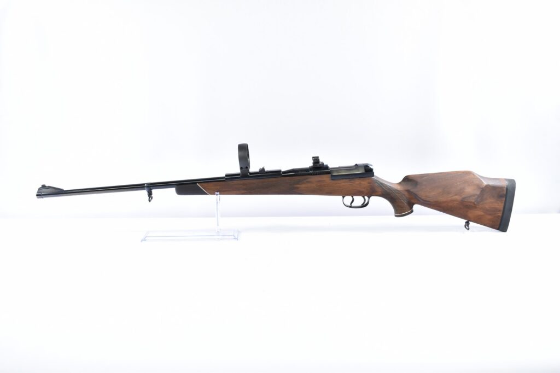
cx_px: 280
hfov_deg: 61.9
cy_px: 186
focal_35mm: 30
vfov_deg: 43.6
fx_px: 466
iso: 640
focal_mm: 20
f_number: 5
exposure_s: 1/20
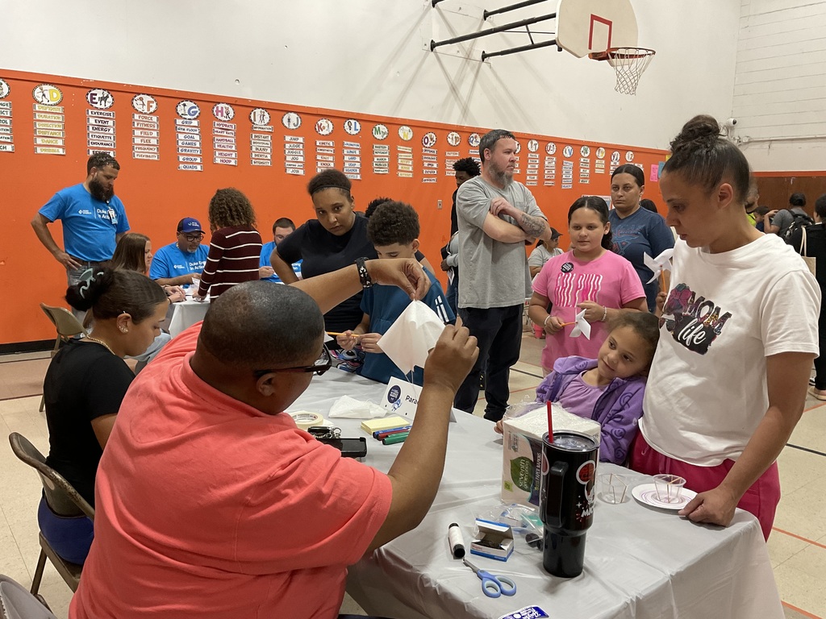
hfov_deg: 61.7
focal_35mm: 29
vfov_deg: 48.2
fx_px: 692
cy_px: 310
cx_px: 413
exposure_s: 1/59
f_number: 1.8
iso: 100
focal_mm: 3
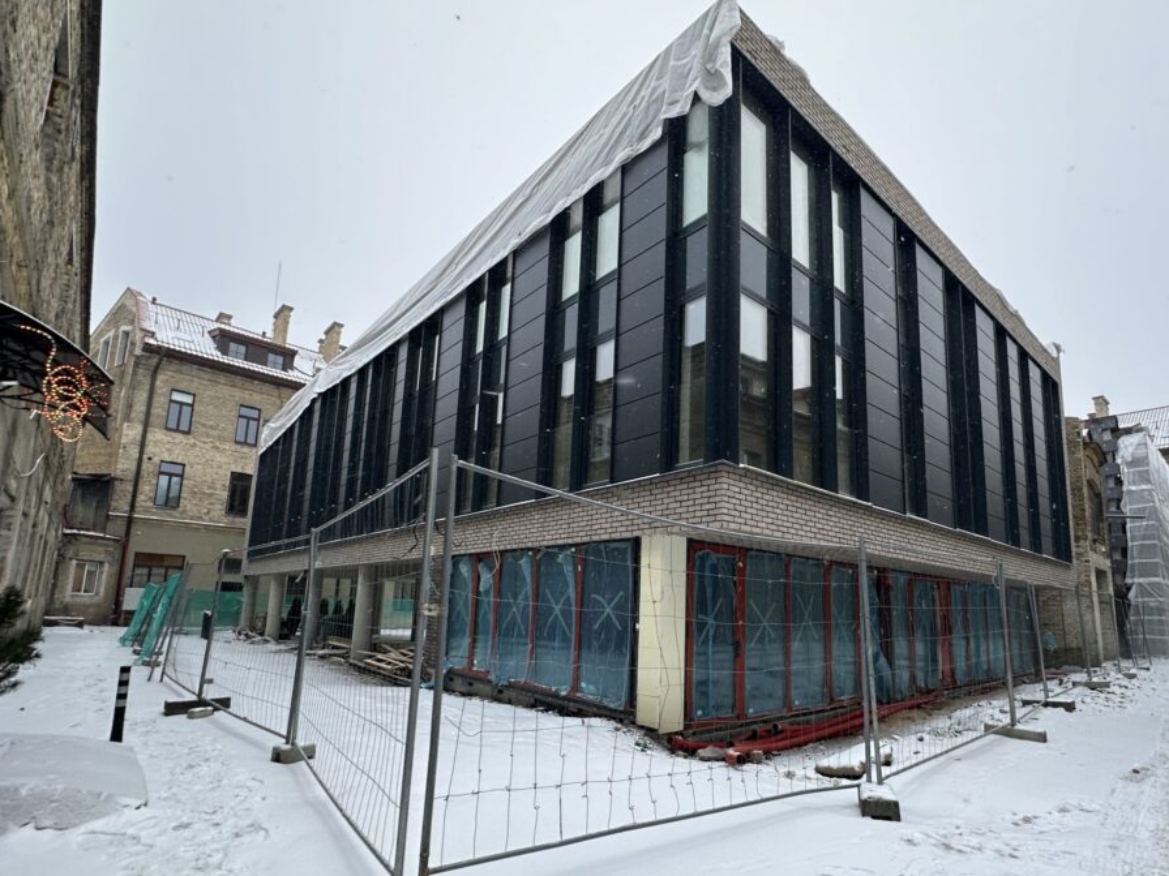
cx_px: 638
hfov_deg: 94.2
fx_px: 540
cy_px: 425
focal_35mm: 16
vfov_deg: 78.1
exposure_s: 1/99
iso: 100
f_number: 2.2
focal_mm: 2.22
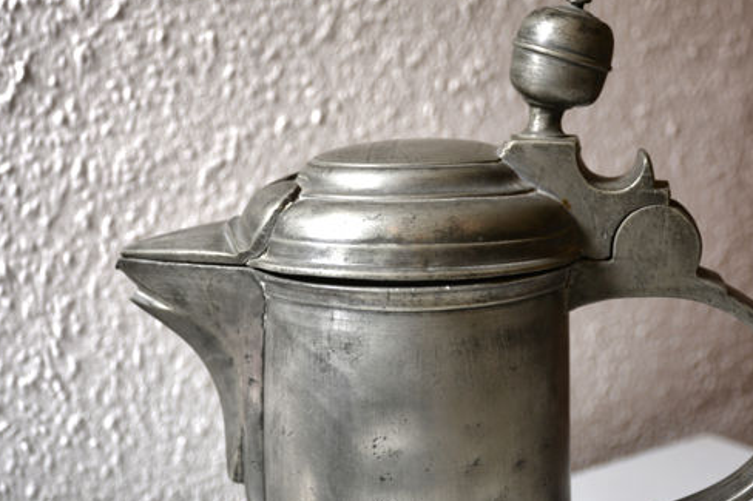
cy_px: 214
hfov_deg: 31.1
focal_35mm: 65
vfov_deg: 21.0
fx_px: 1351
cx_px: 392
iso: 400
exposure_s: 1/100
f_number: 5
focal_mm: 35
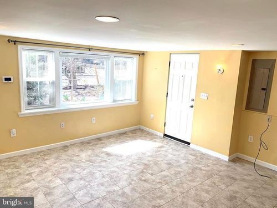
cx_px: 138
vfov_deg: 53.1
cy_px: 104
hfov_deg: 67.3
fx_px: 208
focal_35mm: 26
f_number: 1.8
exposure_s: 1/157
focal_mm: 4.25
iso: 25
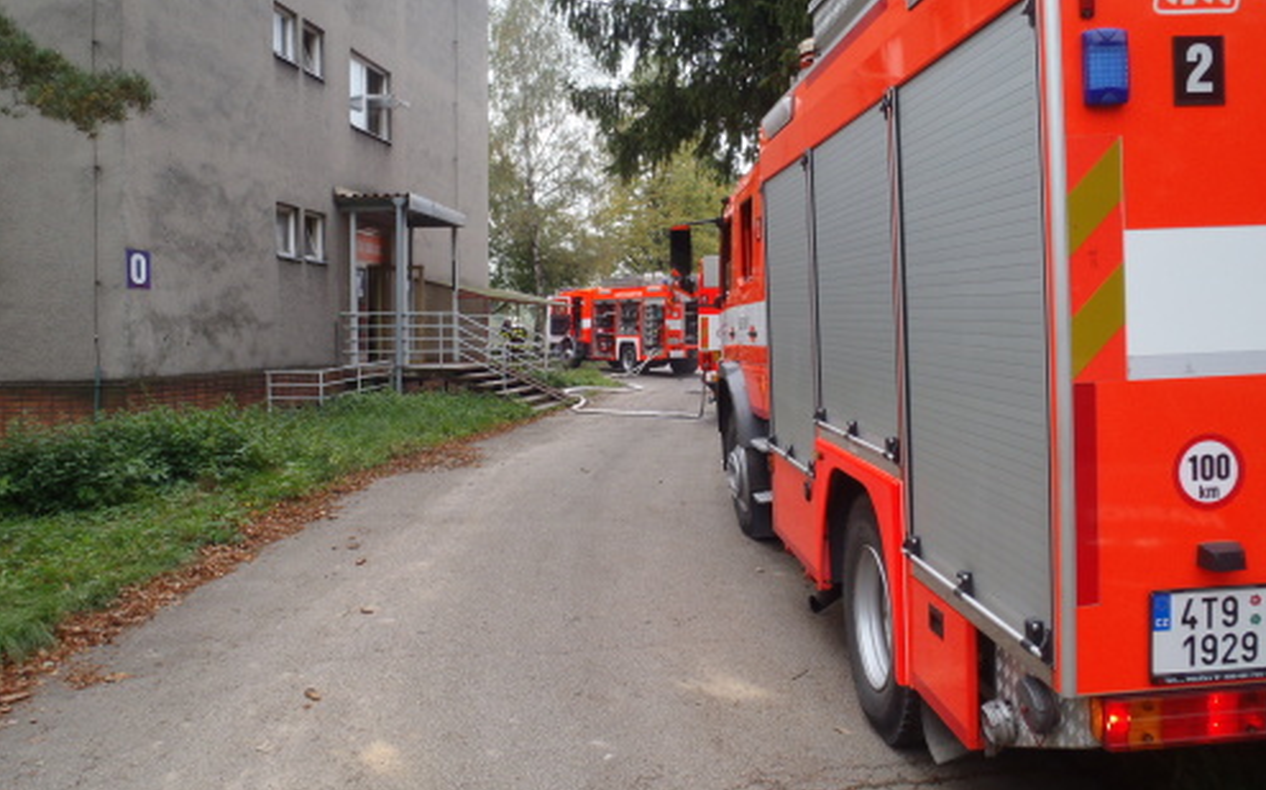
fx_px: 1035
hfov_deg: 62.9
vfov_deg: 41.8
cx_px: 637
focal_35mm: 30
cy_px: 354
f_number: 3.9
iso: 80
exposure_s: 1/100
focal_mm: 5
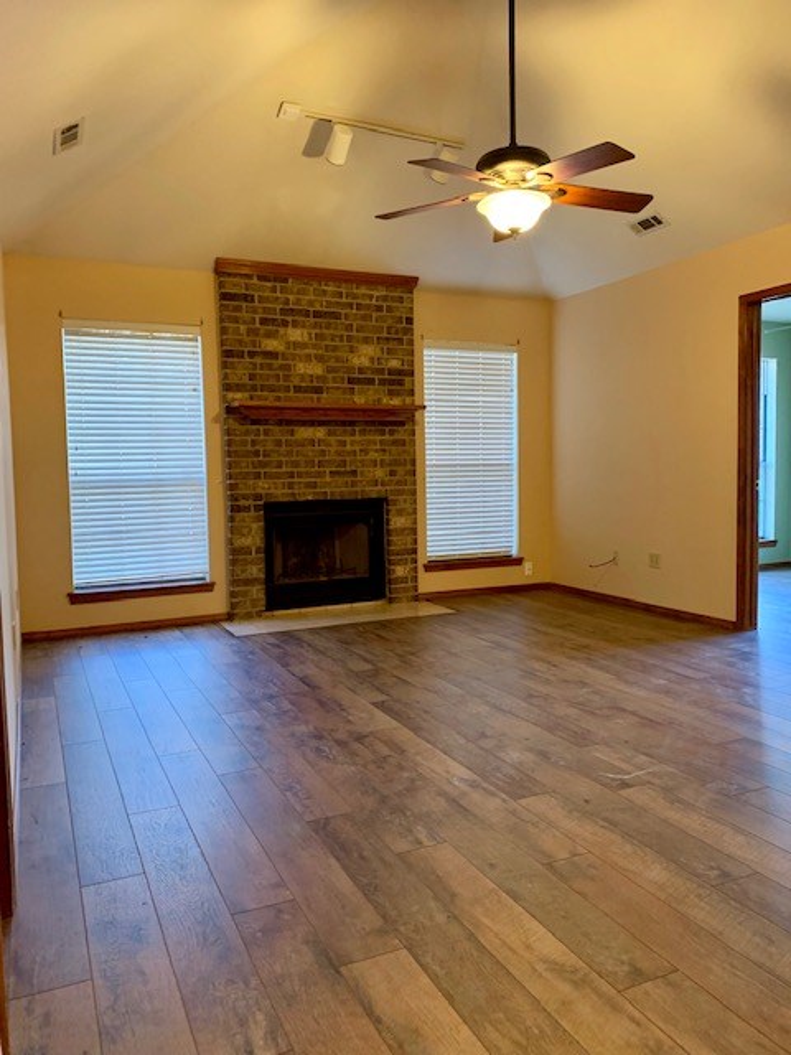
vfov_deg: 67.3
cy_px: 528
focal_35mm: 26
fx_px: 792
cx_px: 396
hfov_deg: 53.1
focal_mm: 4.25
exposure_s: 1/40
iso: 250
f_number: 1.8
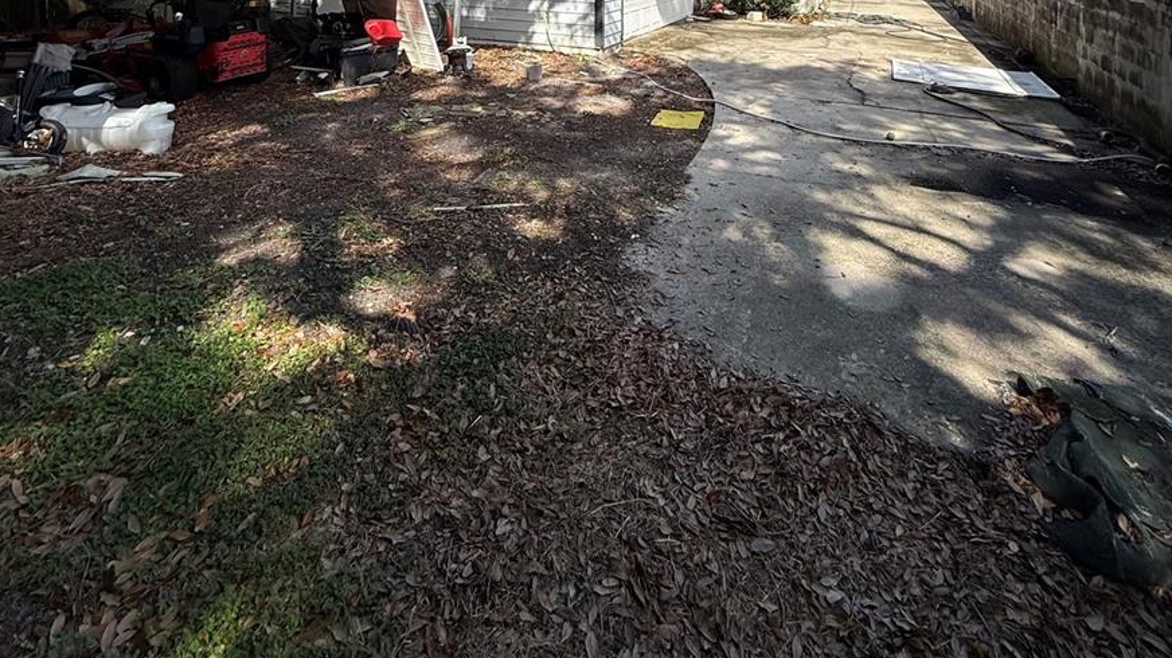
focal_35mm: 21
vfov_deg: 42.4
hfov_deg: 83.9
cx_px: 577
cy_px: -63
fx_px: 652
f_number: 2.2
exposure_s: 1/1399
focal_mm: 2.22
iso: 50
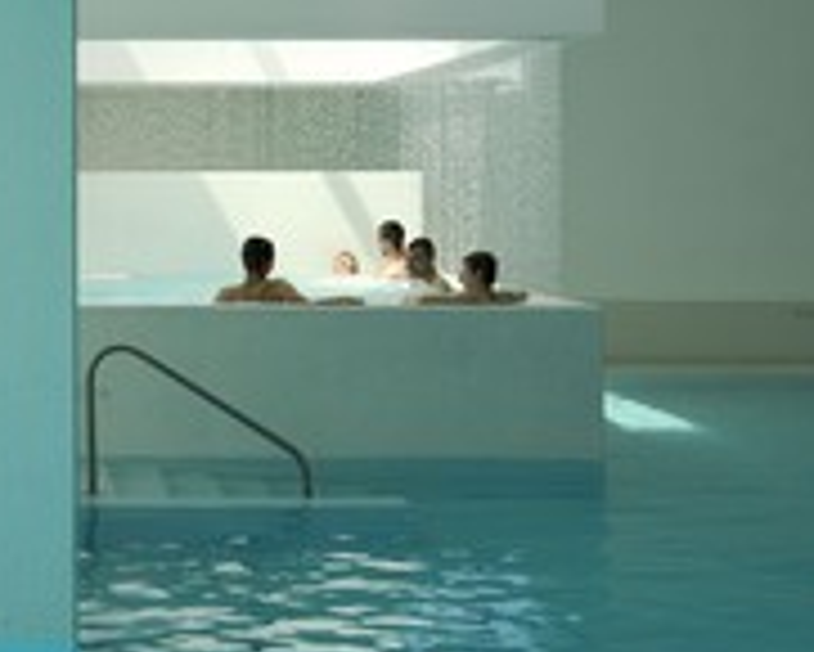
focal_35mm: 83
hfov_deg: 22.2
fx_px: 2001
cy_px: 157
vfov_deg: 18.4
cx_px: 20
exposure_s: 1/160
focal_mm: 38
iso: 200
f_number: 11
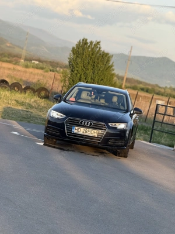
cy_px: 117
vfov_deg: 16.4
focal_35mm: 120
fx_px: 809
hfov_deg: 12.3
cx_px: 88
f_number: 2.8
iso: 50
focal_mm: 15.66
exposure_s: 1/257
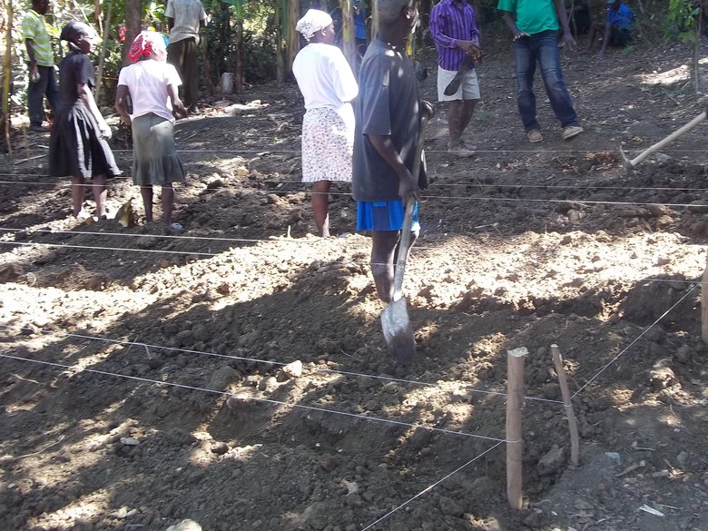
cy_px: 210
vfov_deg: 34.2
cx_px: 413
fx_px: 859
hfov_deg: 44.6
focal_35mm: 42
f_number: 2.9
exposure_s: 1/80
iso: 80
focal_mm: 5.7
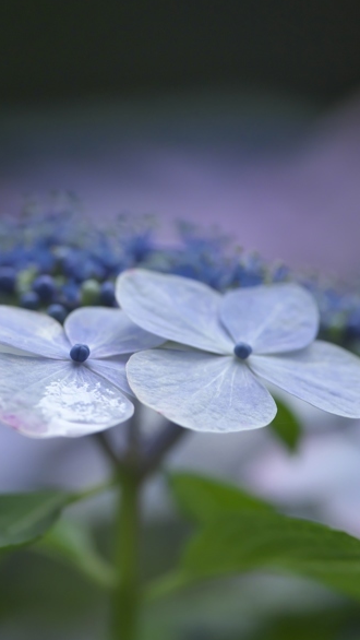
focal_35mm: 549
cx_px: 98
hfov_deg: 2.2
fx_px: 9309
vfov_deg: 3.9
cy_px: 317
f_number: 5.6
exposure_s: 1/1250
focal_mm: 300
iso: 400
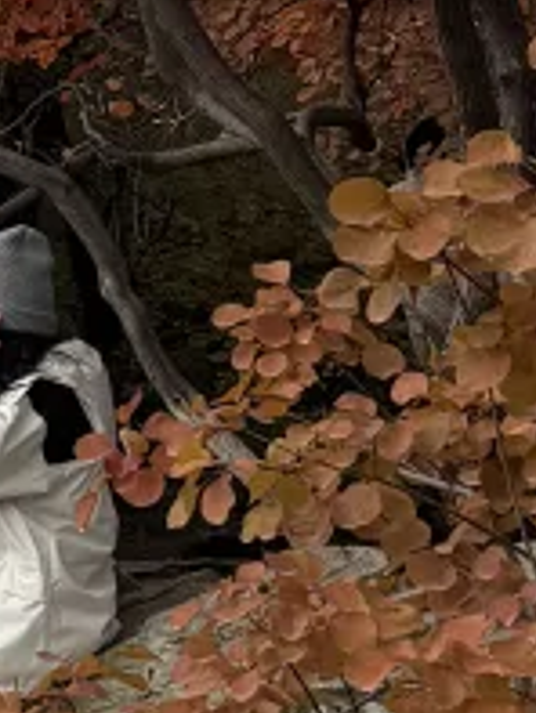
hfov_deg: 7.9
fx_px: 3609
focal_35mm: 175
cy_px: 25
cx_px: -721
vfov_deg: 11.2
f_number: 1.78
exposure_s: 1/6410
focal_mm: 6.76
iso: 80
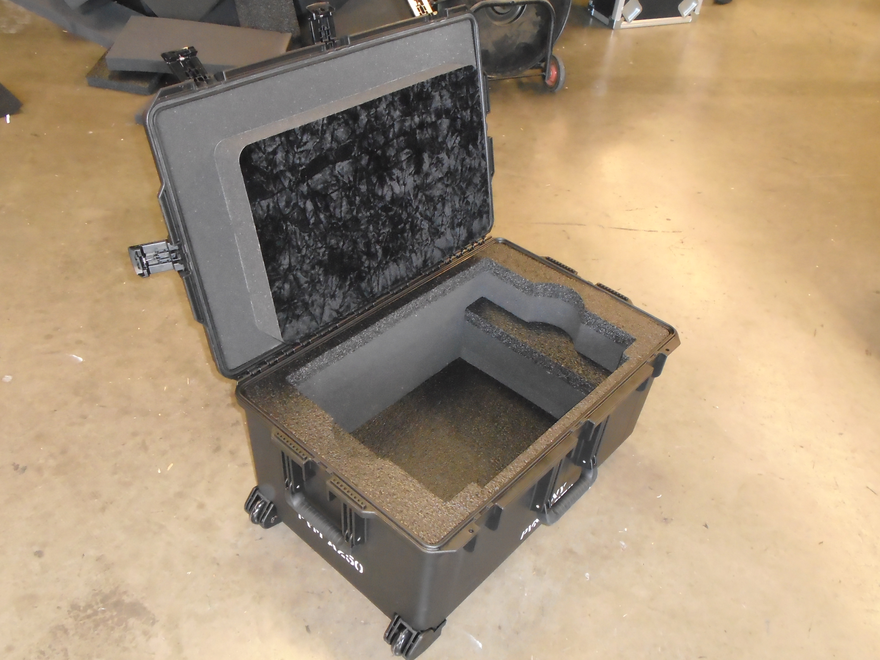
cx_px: 440
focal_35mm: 31
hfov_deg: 58.4
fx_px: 788
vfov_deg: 45.4
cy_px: 330
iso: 640
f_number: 3.5
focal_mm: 5.5
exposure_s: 1/40
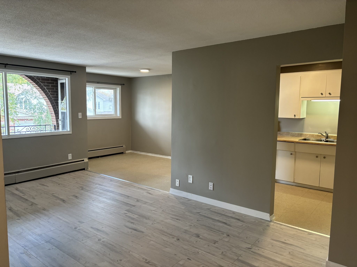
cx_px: 178
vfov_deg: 53.1
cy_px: 134
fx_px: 268
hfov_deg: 67.3
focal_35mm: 26
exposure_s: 1/60
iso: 160
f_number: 1.6
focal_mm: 5.96
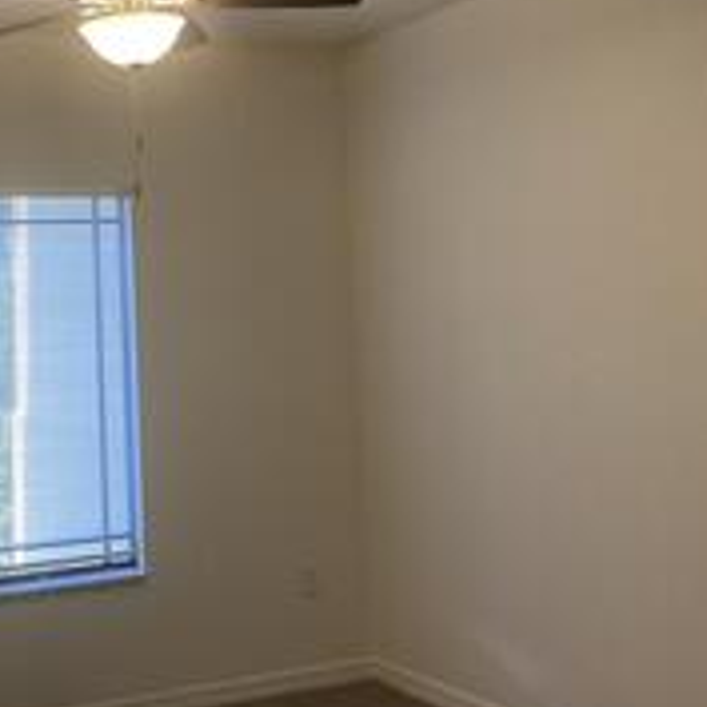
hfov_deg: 29.9
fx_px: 1294
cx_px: 156
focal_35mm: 56
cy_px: 216
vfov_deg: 30.3
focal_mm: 3.99
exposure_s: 1/60
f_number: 1.8
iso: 100
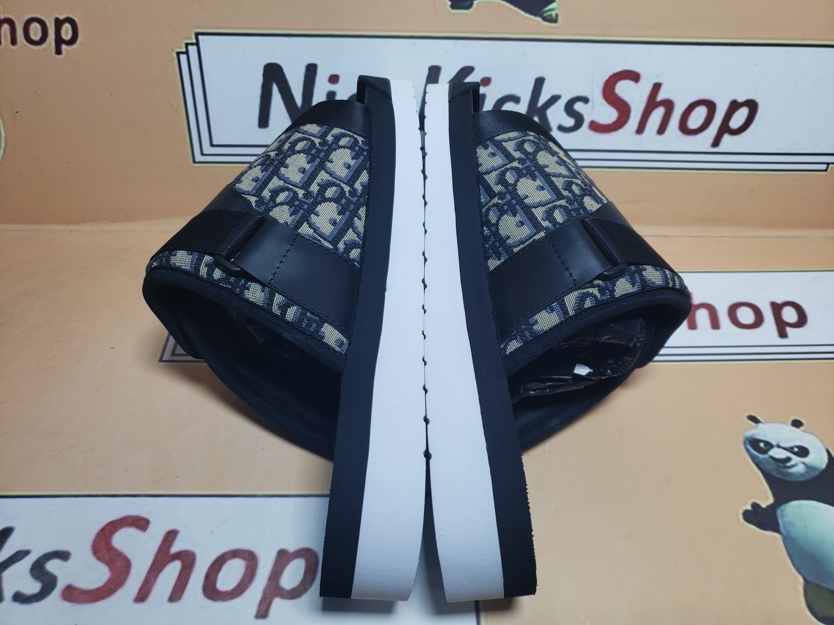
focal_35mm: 26
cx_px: 417
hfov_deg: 67.3
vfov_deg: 53.1
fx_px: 626
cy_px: 312
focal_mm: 4.3
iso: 50
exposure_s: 1/624
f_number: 1.5
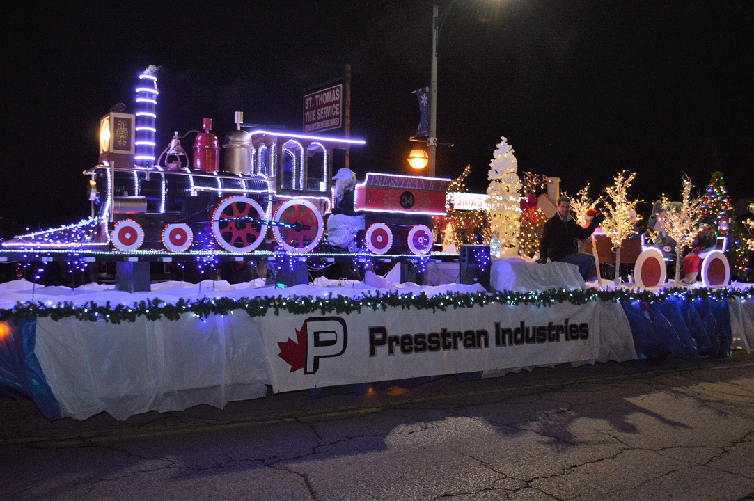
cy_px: 250
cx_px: 377
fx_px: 691
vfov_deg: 39.9
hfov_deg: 57.3
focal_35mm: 33
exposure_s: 1/60
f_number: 4
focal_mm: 22
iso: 800
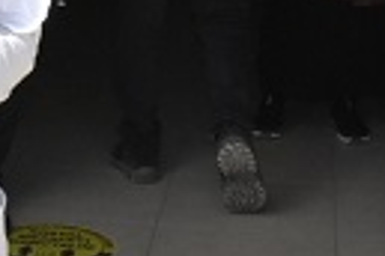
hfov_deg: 12.9
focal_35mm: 154
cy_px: -42
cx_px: -107
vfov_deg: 8.8
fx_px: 1647
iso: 1000
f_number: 22
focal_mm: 22
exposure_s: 1/250
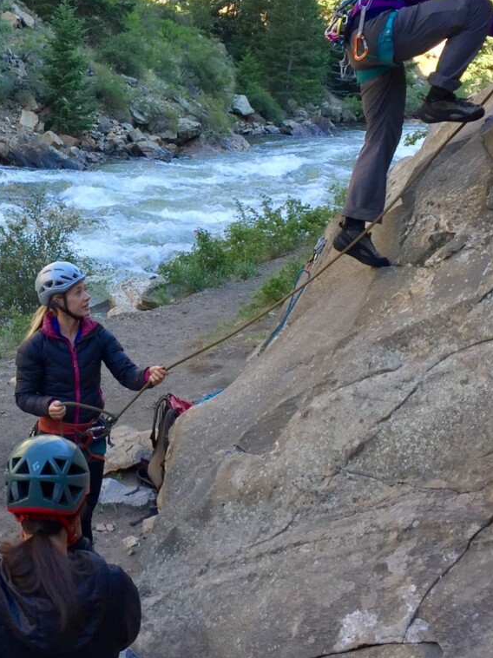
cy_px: 228
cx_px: 31
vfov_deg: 31.0
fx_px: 1178
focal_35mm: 62
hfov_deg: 22.9
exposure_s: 1/127
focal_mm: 4.15
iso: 32
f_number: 2.2
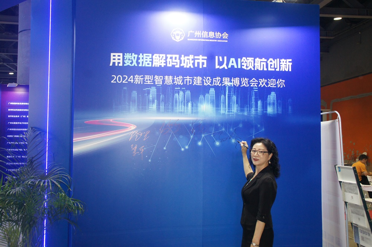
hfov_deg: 49.6
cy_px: 124
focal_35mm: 39
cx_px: 186
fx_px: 403
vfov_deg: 34.2
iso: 800
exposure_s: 1/80
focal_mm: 26
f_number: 6.3
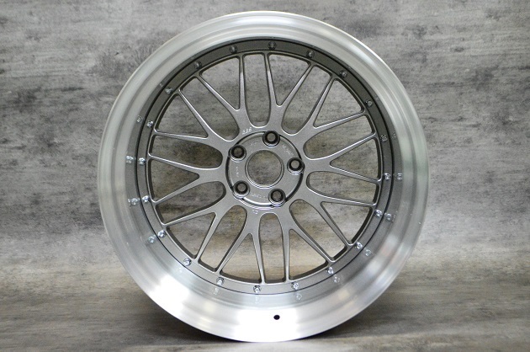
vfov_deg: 20.5
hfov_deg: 30.6
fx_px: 970
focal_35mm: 66
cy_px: 176
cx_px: 265
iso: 6400
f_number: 5.3
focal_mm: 44
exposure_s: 1/50
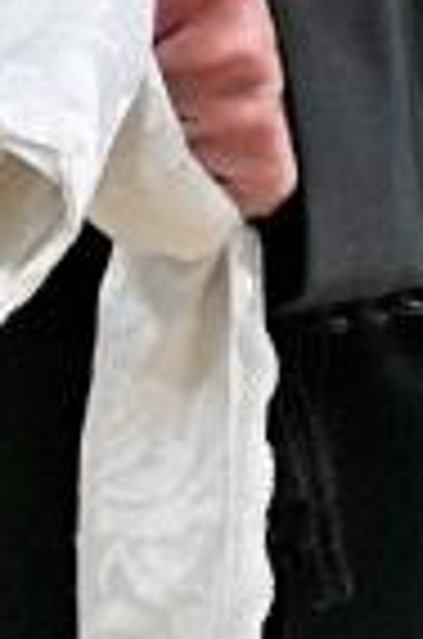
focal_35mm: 665
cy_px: -567
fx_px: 11777
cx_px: -241
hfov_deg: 2.1
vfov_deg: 3.1
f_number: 4
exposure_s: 1/250
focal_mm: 92
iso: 1600
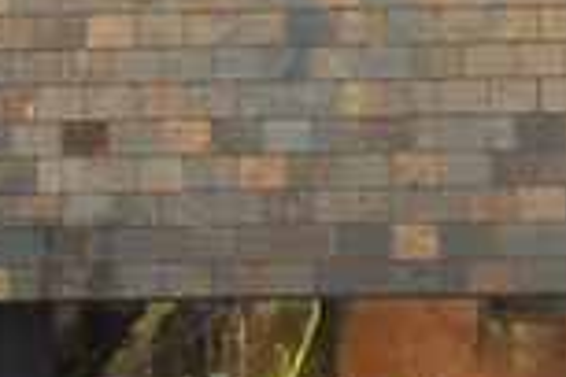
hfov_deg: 16.1
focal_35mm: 126
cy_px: -336
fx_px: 1981
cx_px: 507
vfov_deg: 10.2
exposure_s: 1/33
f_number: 2.2
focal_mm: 4.15
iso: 32
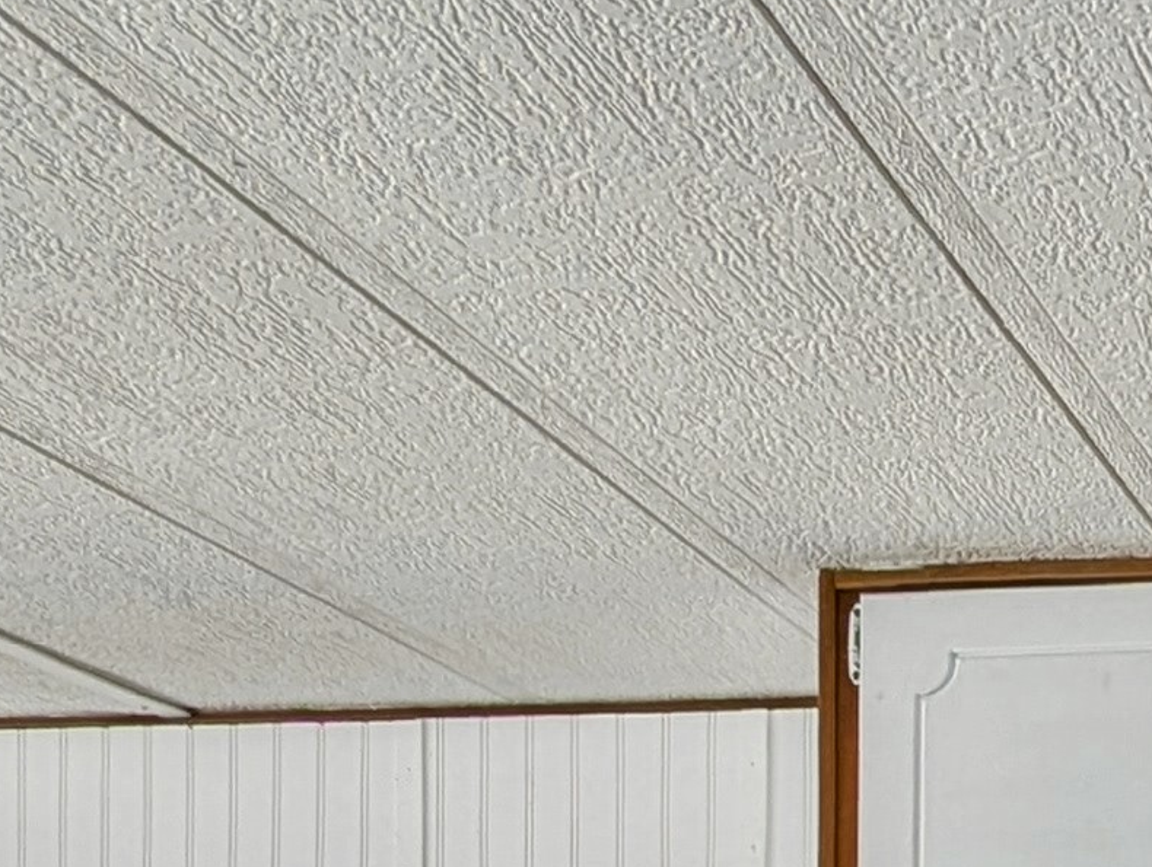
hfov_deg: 26.5
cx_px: 1486
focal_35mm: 62
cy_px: 1456
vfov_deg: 19.3
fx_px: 2066
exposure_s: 1/194
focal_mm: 2.23
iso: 56
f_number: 1.95
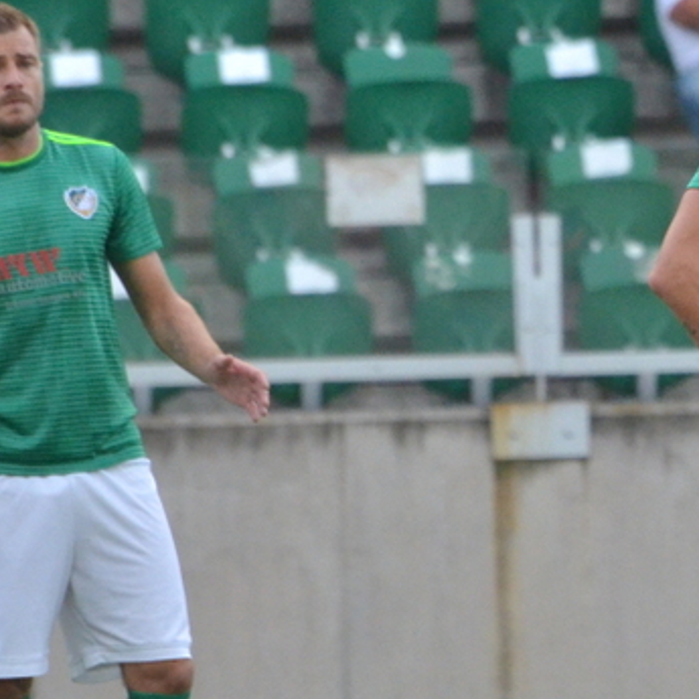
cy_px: 350
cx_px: 1155
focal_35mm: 1061
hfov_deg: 1.7
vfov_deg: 1.7
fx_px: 24239
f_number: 6.3
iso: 2200
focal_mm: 240
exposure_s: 1/2500
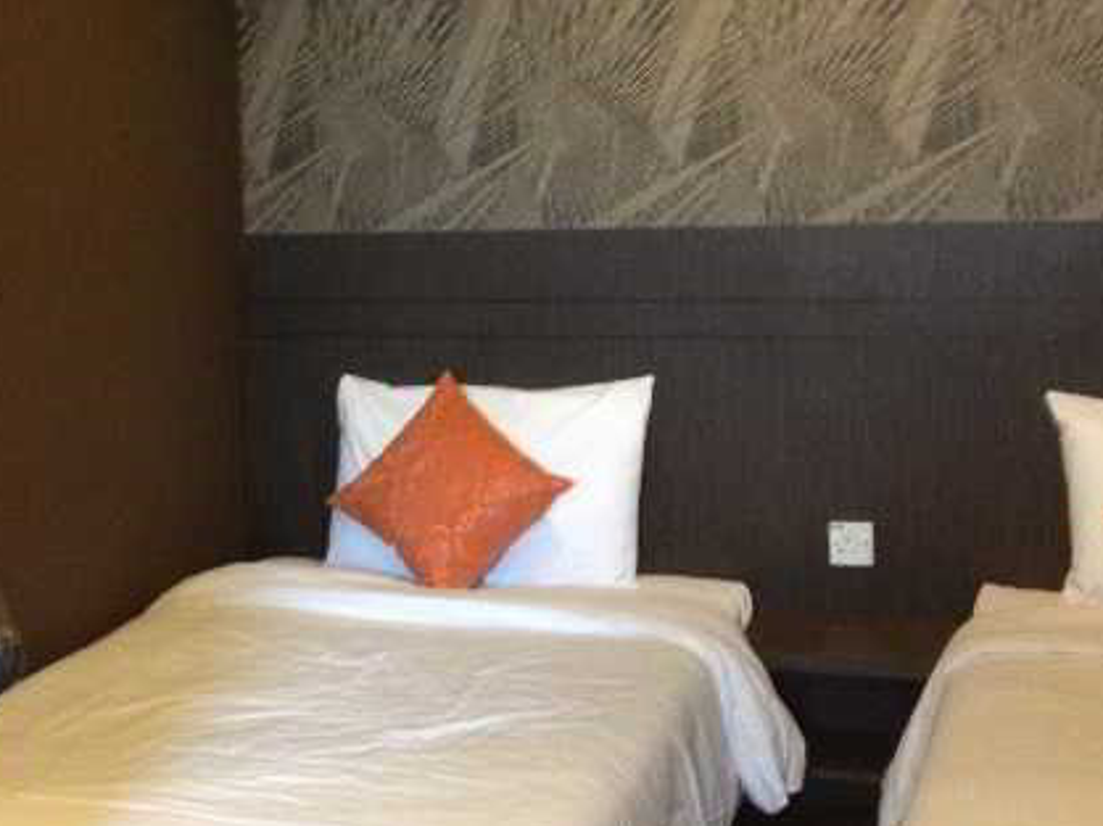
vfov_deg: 21.9
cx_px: 340
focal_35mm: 67
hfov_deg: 28.7
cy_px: 346
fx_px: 2134
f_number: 2.4
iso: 320
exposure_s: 1/20
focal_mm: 4.28
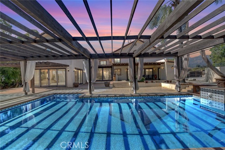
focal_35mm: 15
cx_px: 112
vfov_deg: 77.4
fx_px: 94
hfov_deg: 100.4
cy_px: 75
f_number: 10
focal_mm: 10
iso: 640
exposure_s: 1/400
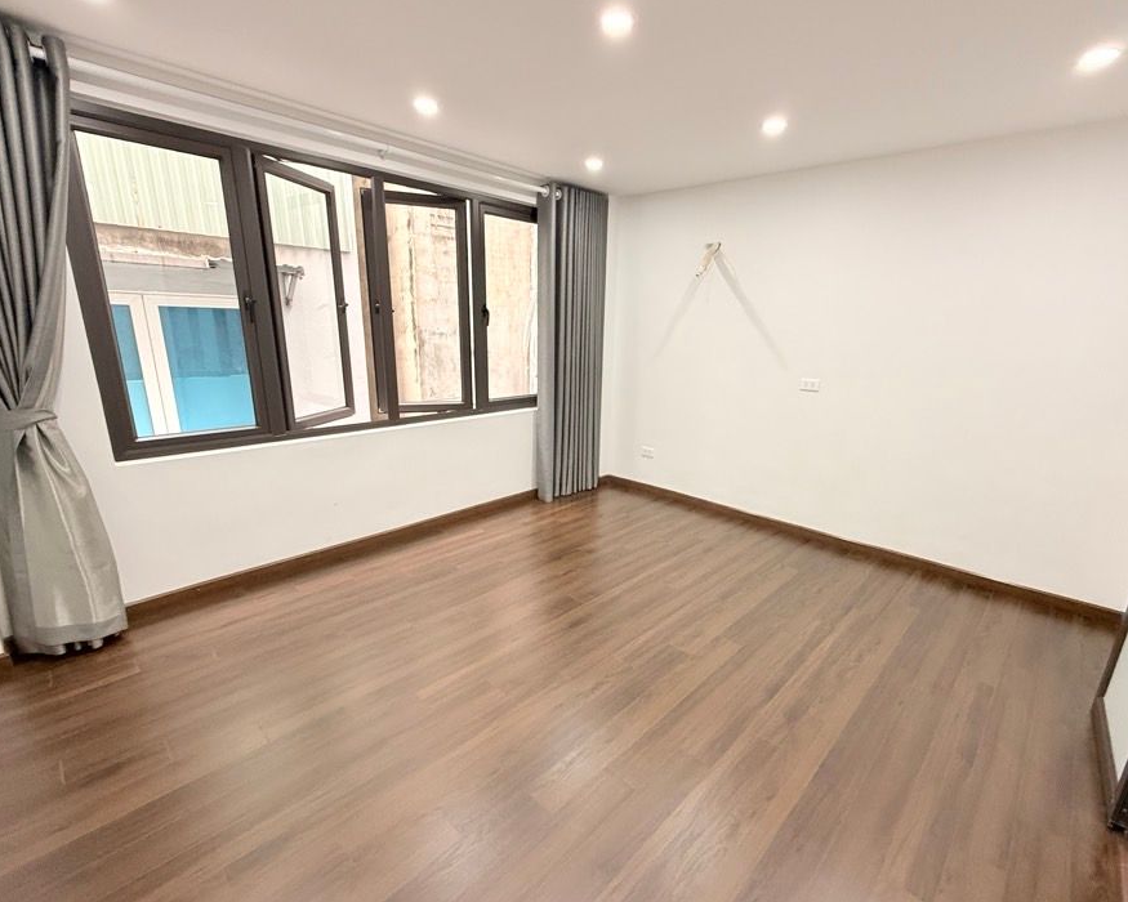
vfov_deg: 80.3
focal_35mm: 16
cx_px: 592
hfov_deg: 93.0
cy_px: 470
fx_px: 534
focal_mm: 2.22
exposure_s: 1/100
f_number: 2.2
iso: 250
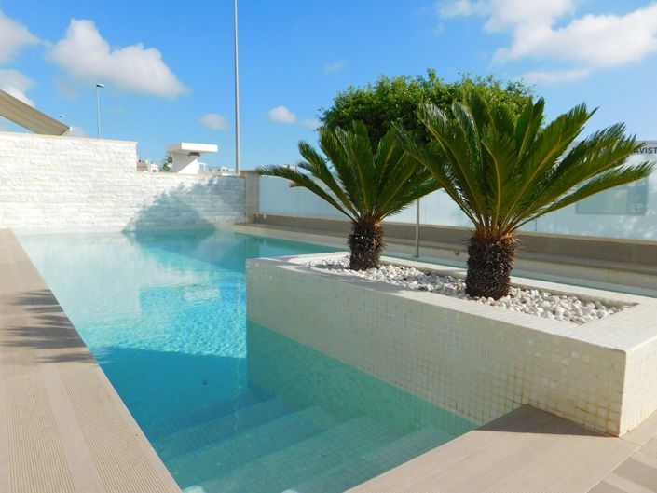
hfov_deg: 73.9
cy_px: 246
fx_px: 437
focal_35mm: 23
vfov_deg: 58.9
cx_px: 328
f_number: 6
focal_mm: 4
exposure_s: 1/640
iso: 125
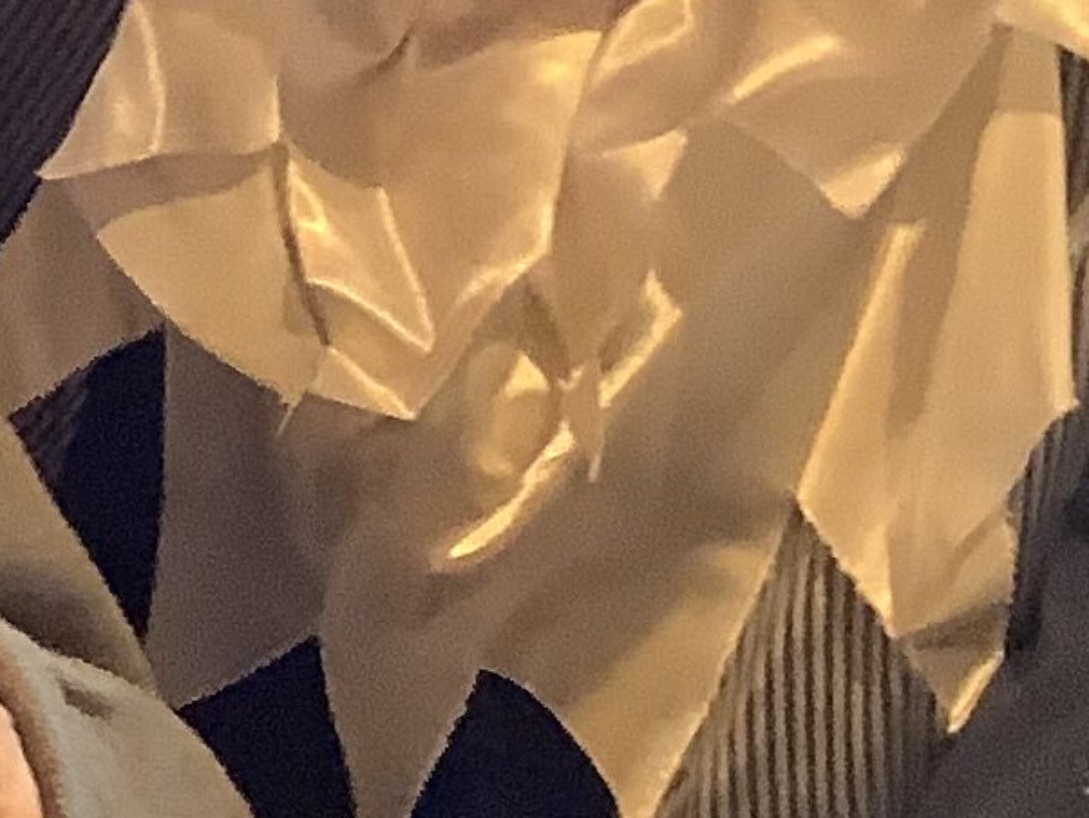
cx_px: -814
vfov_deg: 8.8
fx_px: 5287
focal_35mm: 168
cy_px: 290
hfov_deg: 11.0
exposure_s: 1/60
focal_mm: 3.3
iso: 320
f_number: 2.4
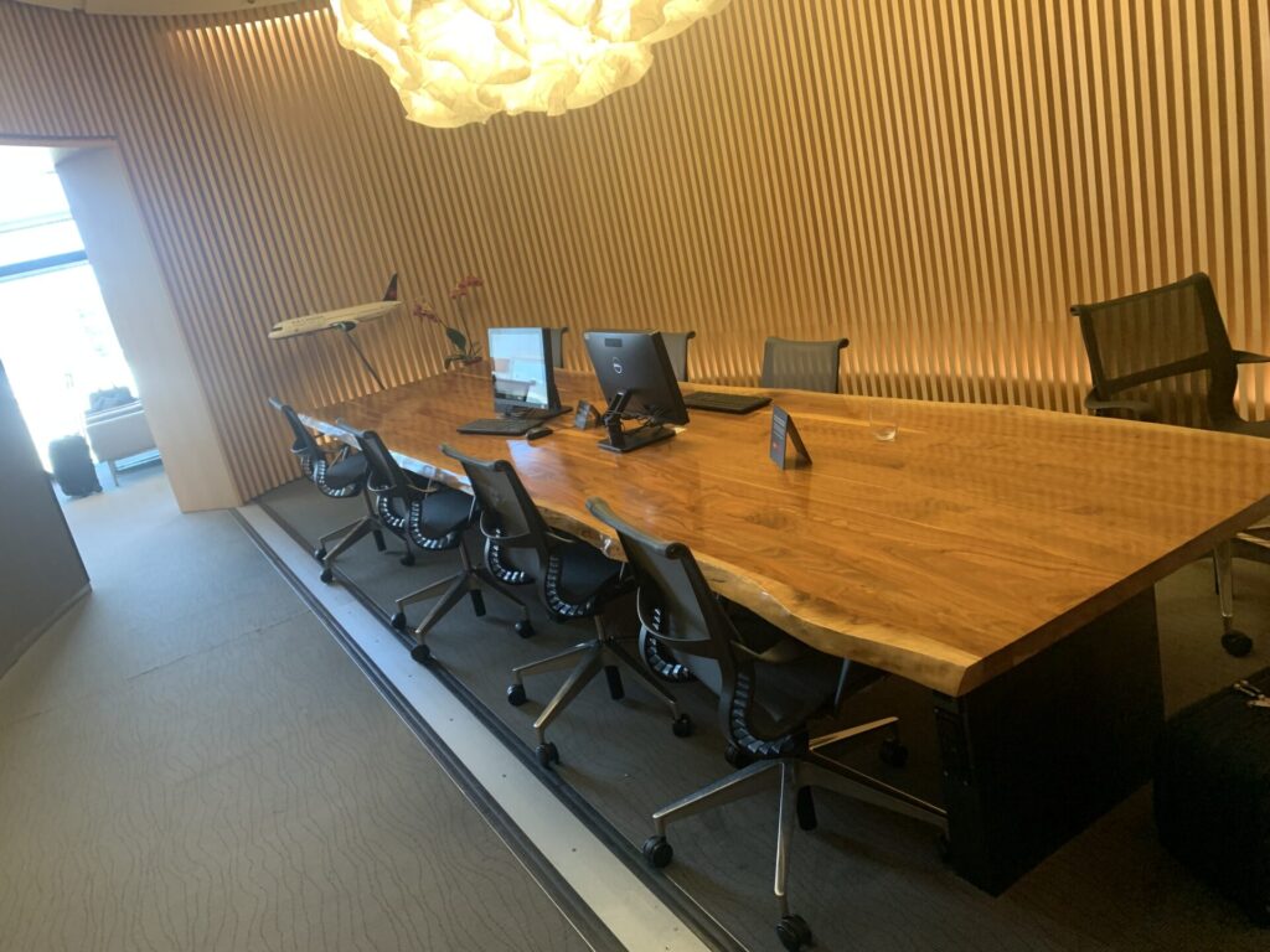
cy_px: 476
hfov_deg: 67.3
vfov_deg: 53.1
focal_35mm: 26
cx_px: 635
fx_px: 954
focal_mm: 4.25
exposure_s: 1/60
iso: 250
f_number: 1.8
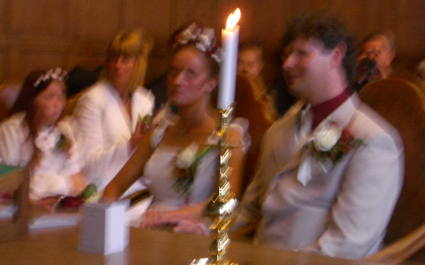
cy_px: 113
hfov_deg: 18.6
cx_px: 212
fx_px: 1297
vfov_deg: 11.7
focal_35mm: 112
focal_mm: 17.4
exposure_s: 1/8
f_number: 4.8
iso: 100
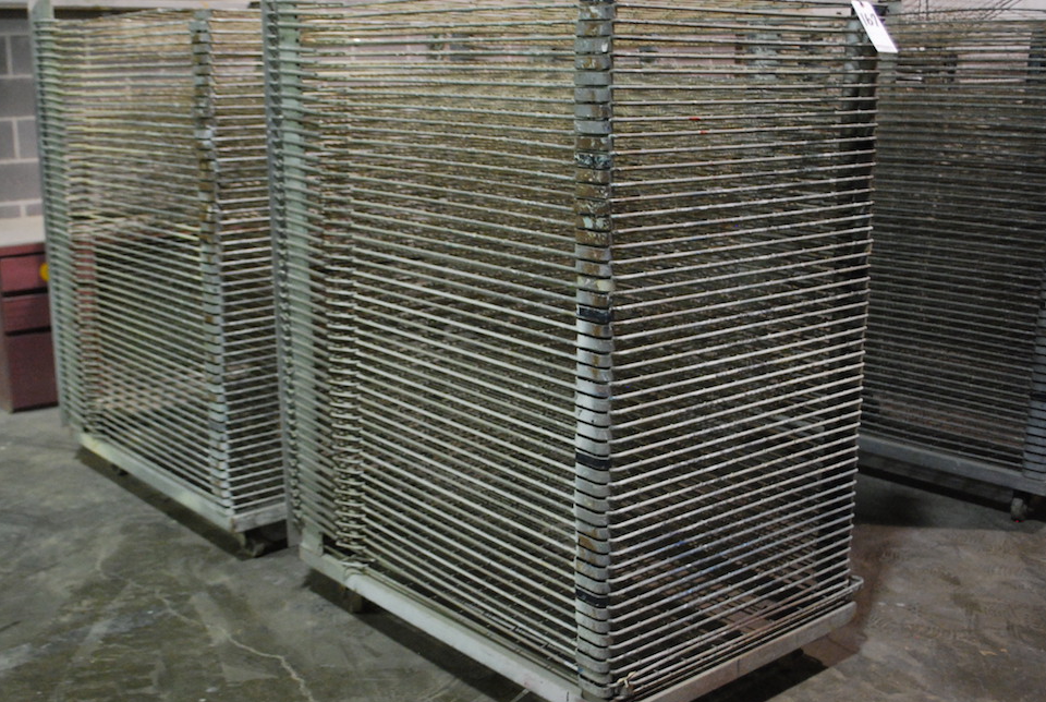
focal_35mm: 40
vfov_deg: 33.5
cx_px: 417
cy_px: 346
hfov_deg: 48.1
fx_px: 1164
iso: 1250
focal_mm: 20
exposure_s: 1/30
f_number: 3.8
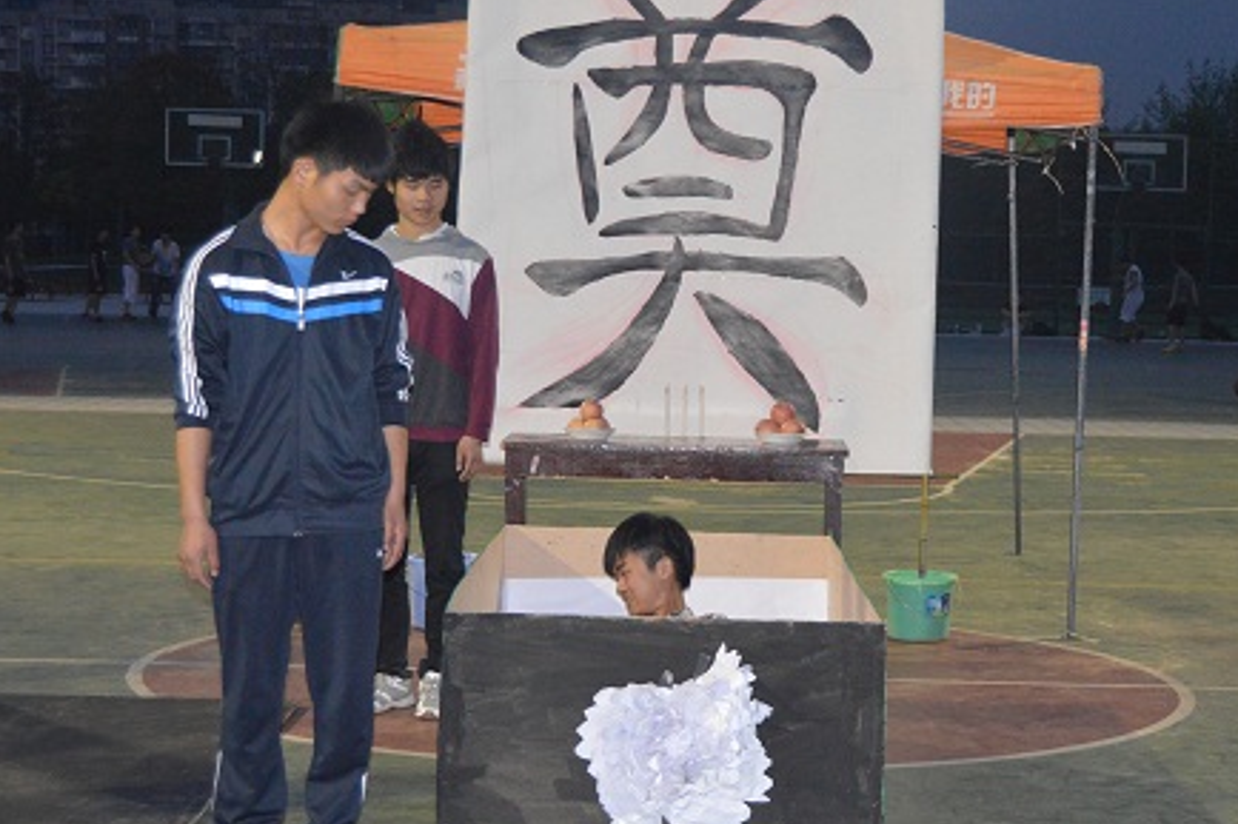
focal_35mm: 79
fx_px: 2716
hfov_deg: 25.7
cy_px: 542
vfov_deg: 17.2
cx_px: 696
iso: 2200
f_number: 4.8
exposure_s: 1/60
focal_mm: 38
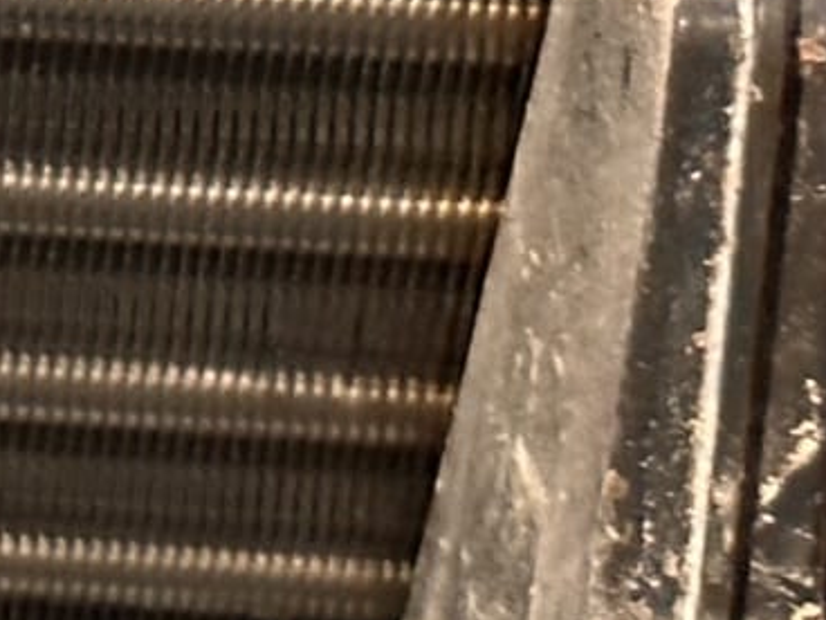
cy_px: -753
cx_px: -1320
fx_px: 7970
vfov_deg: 4.4
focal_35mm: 334
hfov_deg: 5.7
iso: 500
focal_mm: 6.86
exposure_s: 1/33
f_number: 1.78
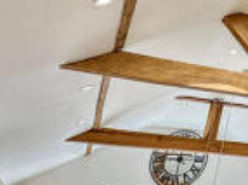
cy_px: -65
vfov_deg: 22.5
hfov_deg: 24.4
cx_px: 393
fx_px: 408
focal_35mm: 57
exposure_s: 1/100
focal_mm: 2.22
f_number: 2.2
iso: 160
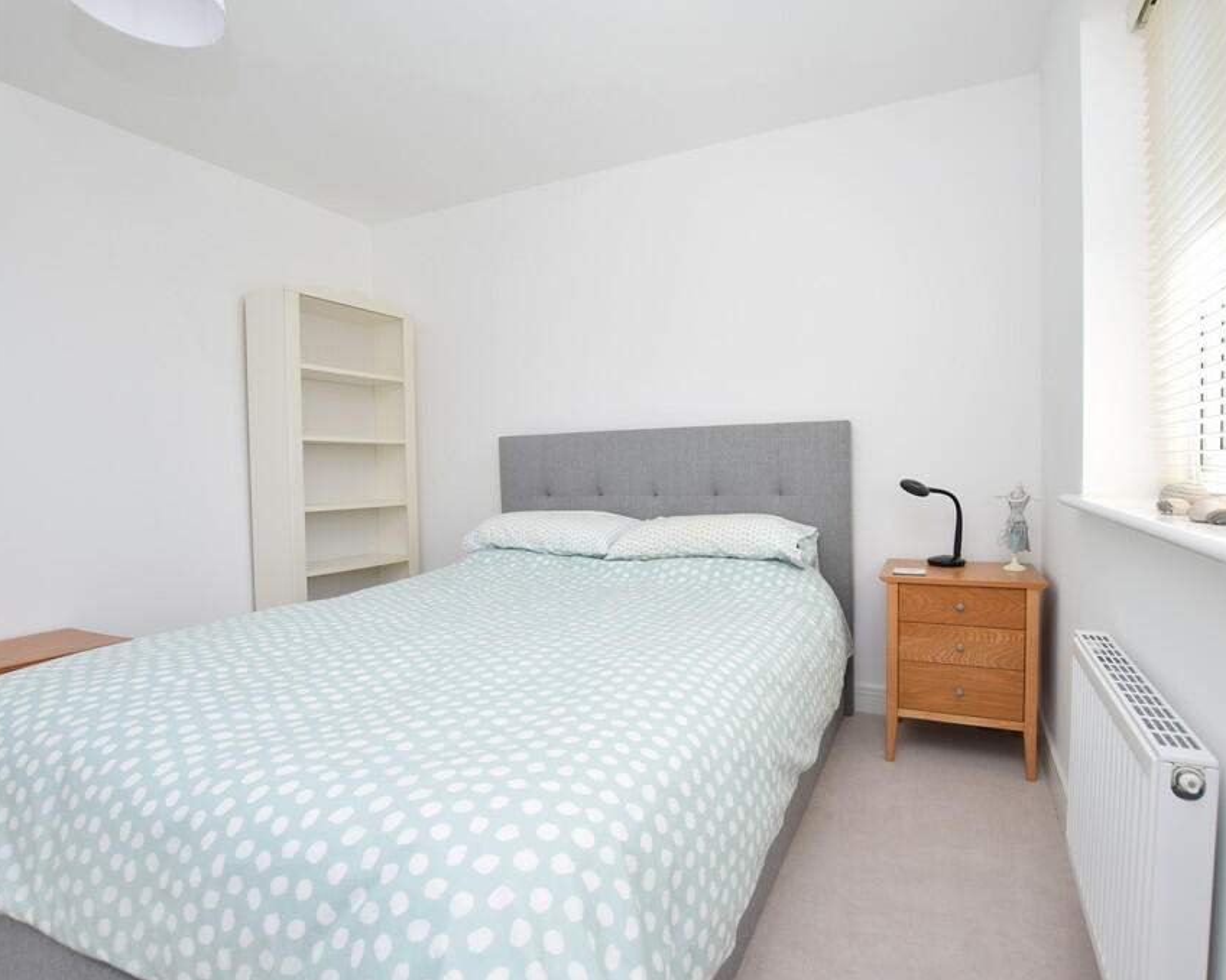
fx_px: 617
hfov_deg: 89.5
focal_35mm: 17
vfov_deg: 77.0
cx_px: 664
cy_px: 492
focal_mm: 10
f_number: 5.6
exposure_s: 1/25
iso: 100
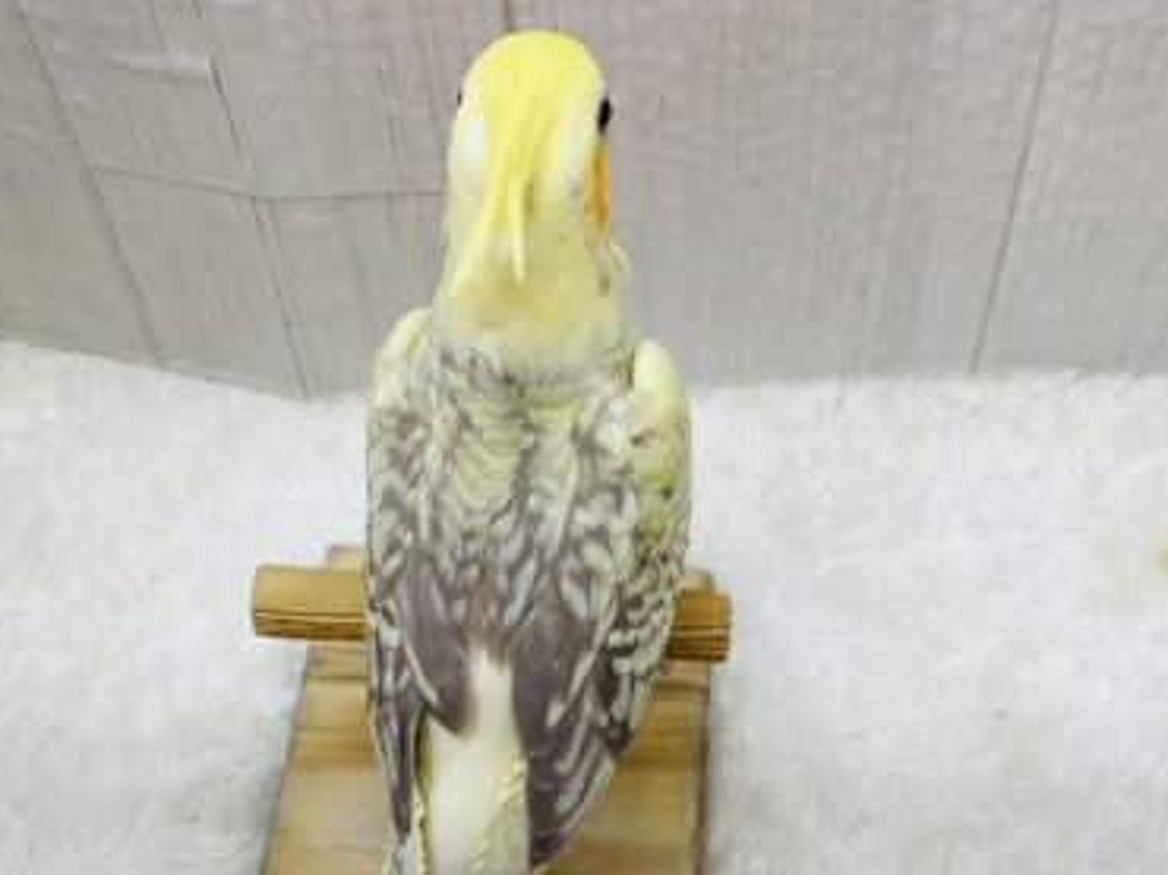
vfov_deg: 31.2
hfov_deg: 42.1
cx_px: 559
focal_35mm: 45
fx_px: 1517
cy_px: 727
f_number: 1.8
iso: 40
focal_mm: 4.25
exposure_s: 1/100
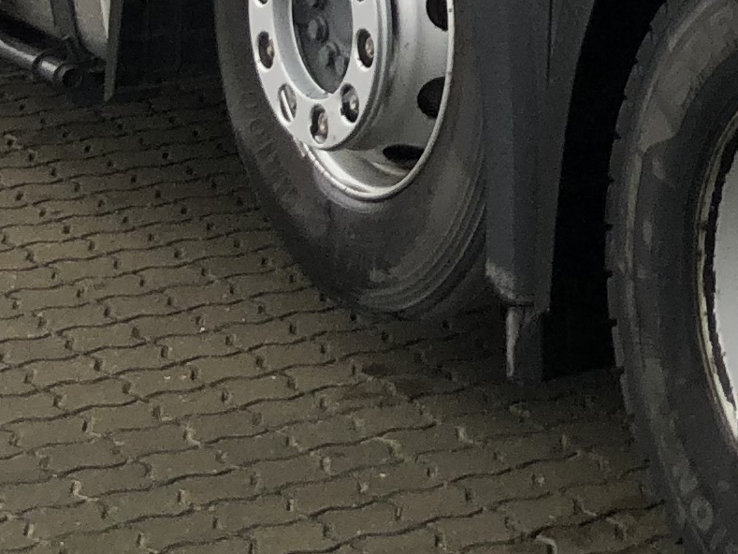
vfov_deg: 9.7
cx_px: 1021
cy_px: -541
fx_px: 3049
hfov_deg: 13.2
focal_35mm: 143
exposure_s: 1/108
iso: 20
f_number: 1.8
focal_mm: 3.99
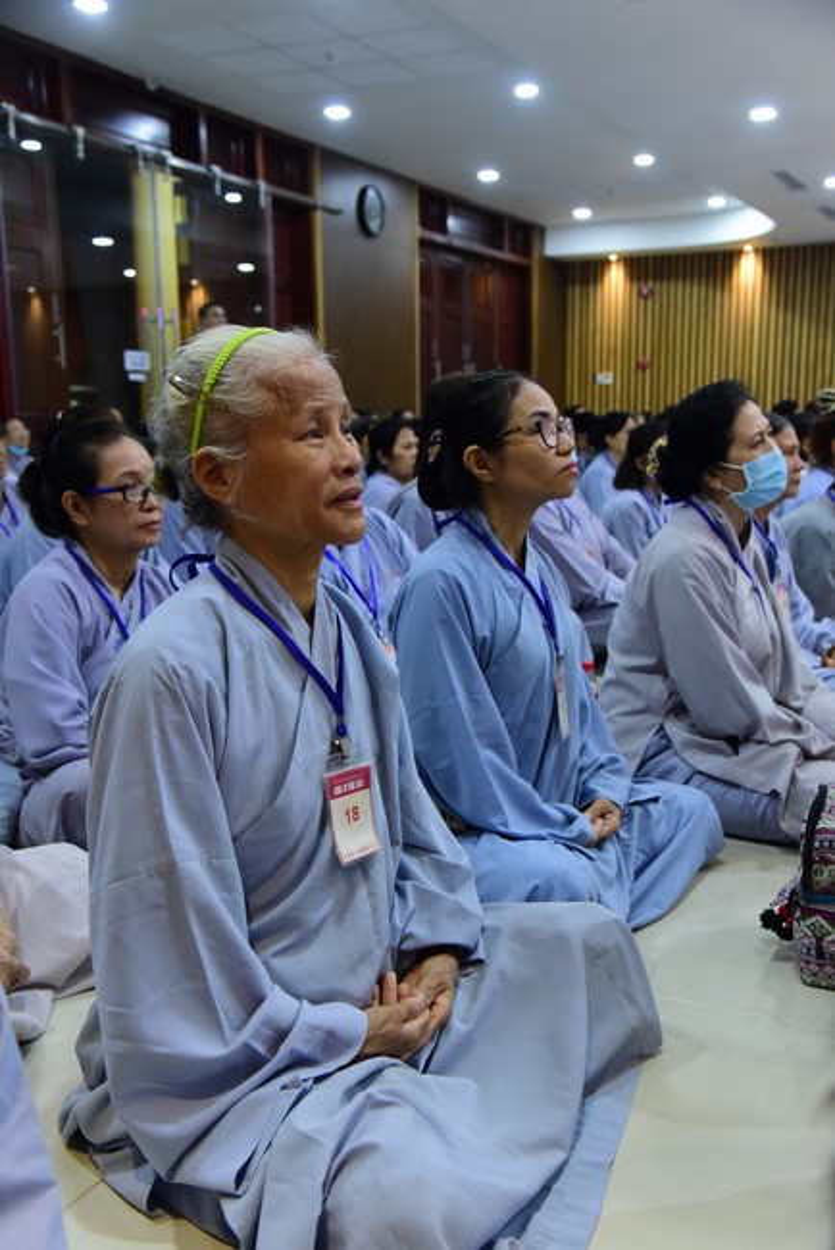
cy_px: 625
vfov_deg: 50.7
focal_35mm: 38
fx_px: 1321
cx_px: 418
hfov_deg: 35.1
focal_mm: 38
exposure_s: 1/50
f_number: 5.6
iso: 3200
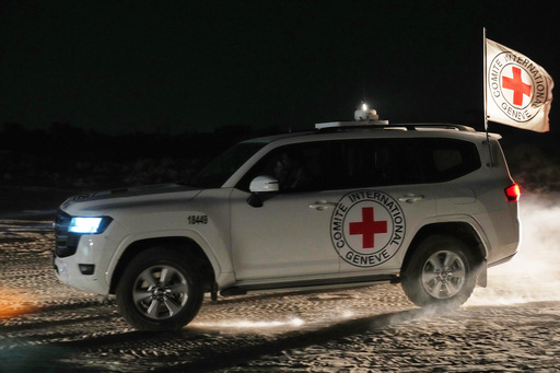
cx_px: 280
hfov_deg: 39.6
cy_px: 186
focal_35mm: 50
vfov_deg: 27.0
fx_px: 777
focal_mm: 50
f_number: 2.2
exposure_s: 1/100
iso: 3200
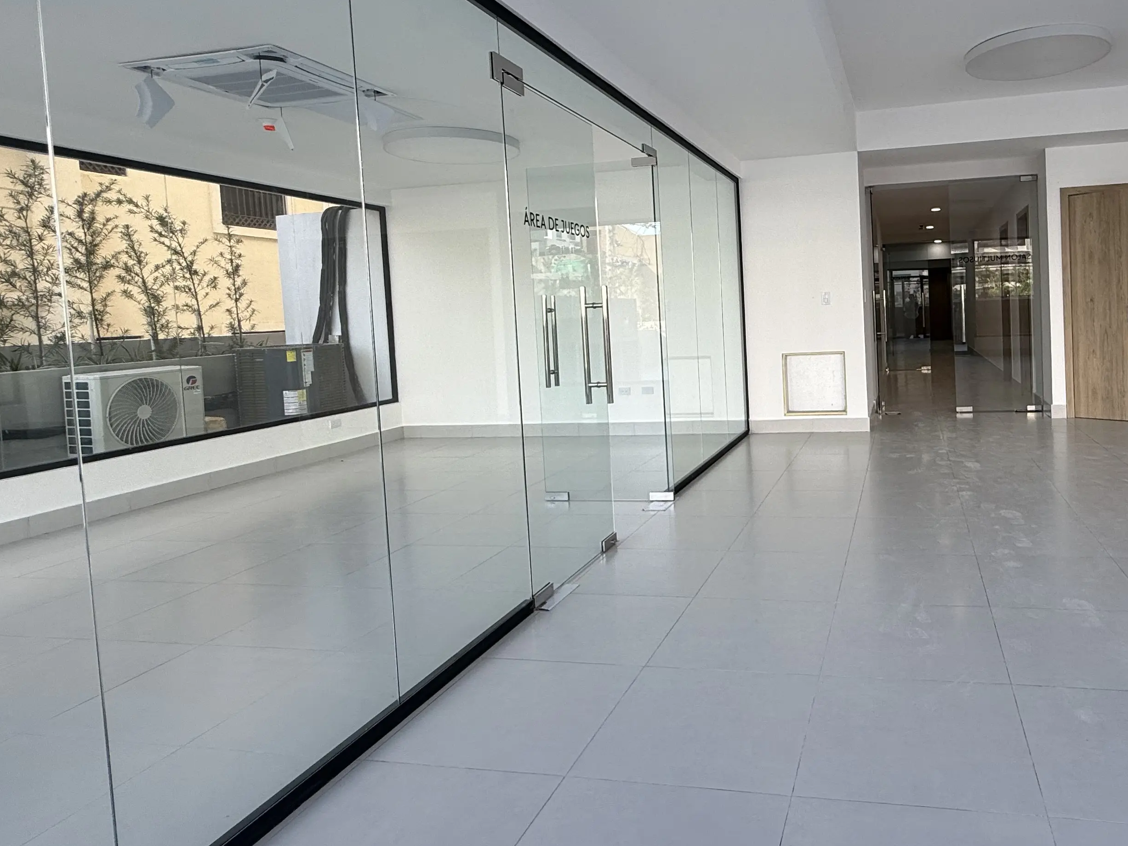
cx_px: 769
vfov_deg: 58.5
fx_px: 750
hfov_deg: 71.3
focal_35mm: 23
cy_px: 347
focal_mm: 2.22
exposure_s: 1/161
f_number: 2.2
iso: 50
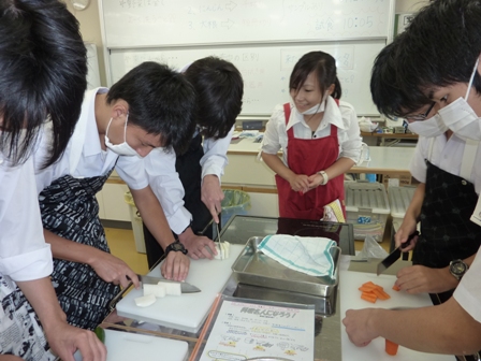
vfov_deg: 54.9
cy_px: 180
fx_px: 347
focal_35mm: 25
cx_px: 240
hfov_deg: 69.4
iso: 125
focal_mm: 4.1
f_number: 3.3
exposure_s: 1/30
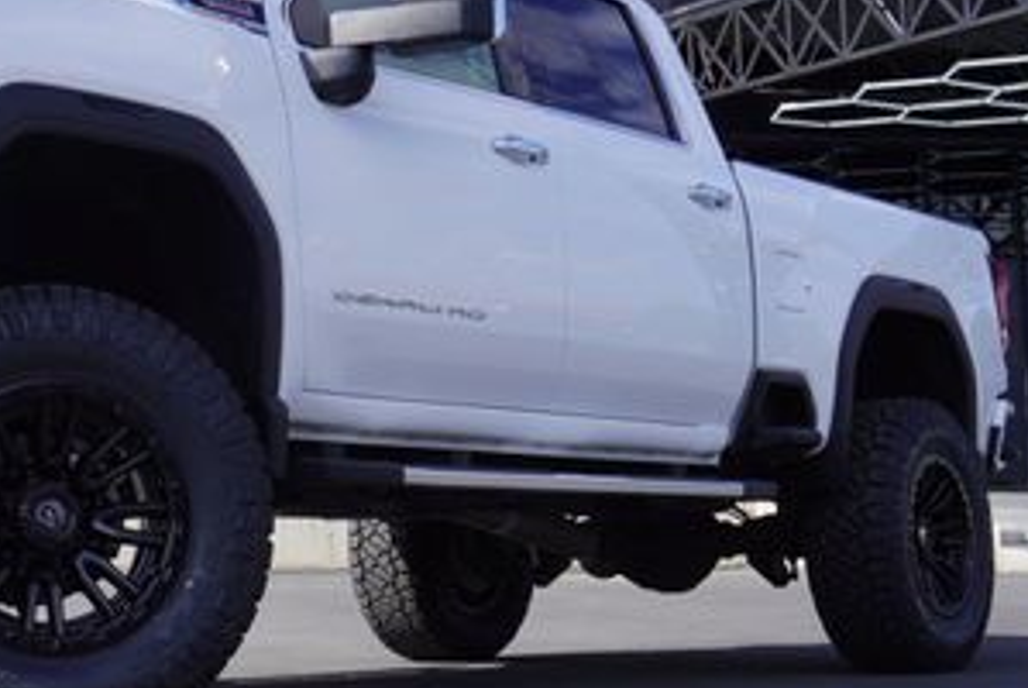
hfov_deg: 25.6
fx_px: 2201
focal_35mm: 77
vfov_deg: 17.6
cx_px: 138
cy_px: 114
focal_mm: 24
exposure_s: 1/125
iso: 100
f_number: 9
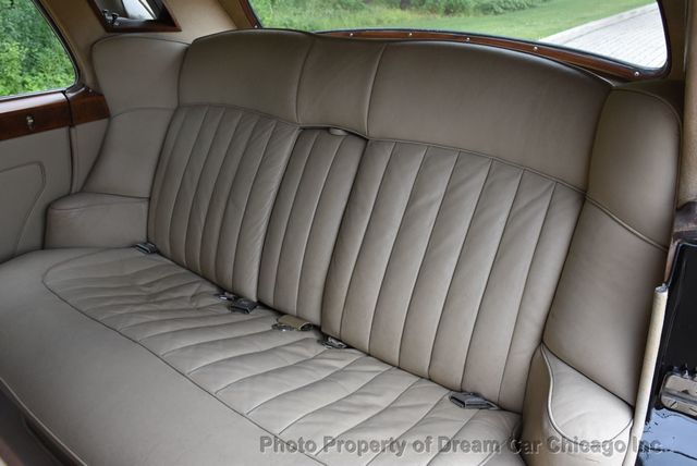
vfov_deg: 48.0
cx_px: 348
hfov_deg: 67.3
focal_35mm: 27
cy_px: 233
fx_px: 523
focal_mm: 18
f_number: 8
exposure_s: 1/320
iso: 800
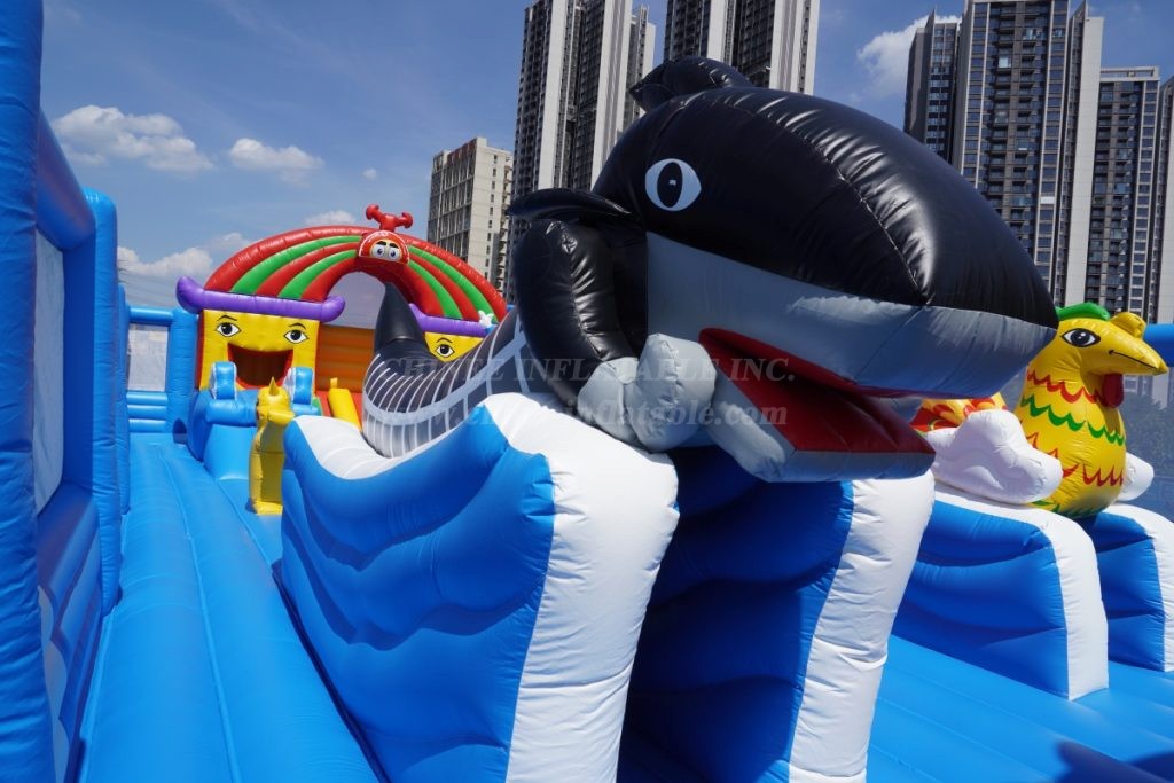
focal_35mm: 24
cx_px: 587
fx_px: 783
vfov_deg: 53.1
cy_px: 392
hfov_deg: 73.7
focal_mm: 16
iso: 100
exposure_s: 1/500
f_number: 8
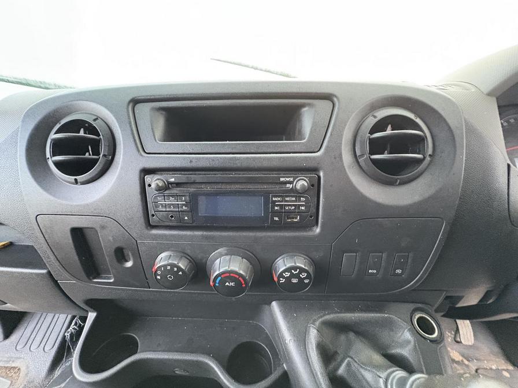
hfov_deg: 102.1
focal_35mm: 14
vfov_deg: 85.7
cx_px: 259
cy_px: 194
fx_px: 209
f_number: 2.2
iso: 800
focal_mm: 2.22
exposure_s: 1/60
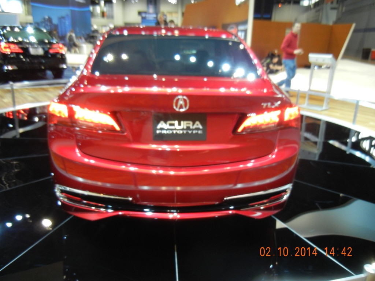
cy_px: 140
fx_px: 325
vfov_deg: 46.8
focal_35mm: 30
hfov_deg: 60.0
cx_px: 188
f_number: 3.5
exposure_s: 1/37.3
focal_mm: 5.4
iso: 400
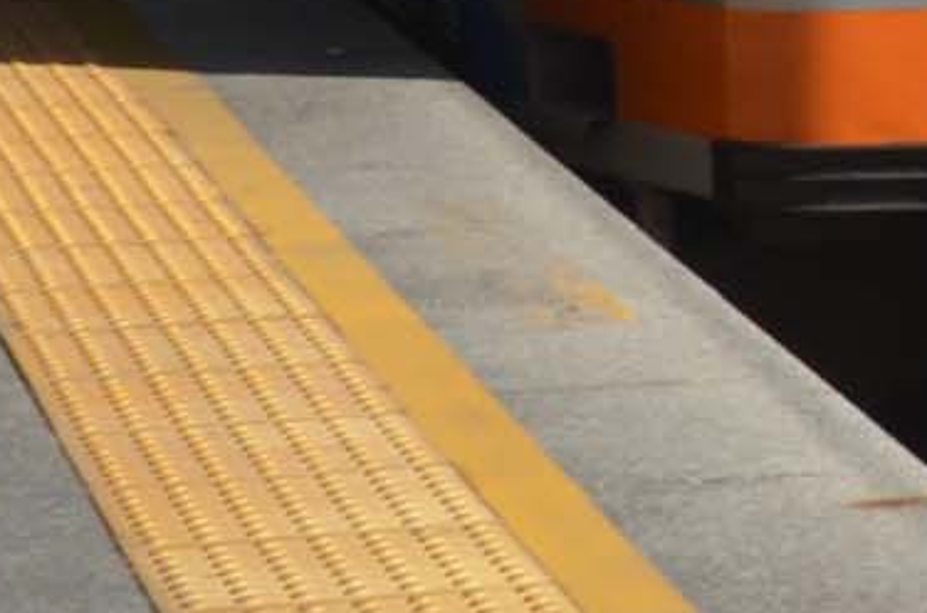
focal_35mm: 215
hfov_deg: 9.5
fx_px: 5522
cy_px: -640
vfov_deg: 6.2
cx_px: 999
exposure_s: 1/1600
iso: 400
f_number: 6.3
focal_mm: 28
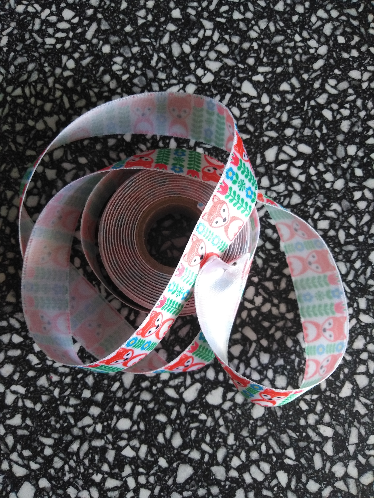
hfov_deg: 53.1
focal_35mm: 26
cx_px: 187
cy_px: 249
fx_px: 375
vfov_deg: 67.3
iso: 399
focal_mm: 3.46
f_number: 2.2
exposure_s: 1/33.3
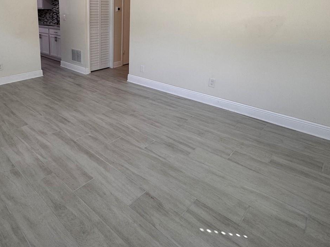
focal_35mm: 24
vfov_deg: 53.9
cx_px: 106
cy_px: 58
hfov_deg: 69.3
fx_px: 229
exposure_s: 1/120
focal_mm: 2.22
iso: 80
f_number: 2.2
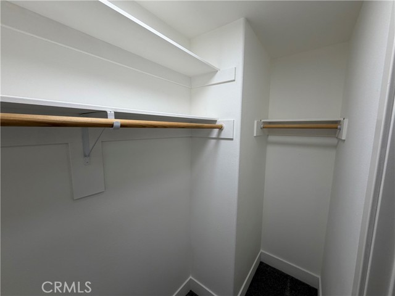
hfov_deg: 102.1
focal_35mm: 14
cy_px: 148
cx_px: 198
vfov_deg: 85.7
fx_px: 160
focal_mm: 2.22
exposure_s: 1/120
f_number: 2.2
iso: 80
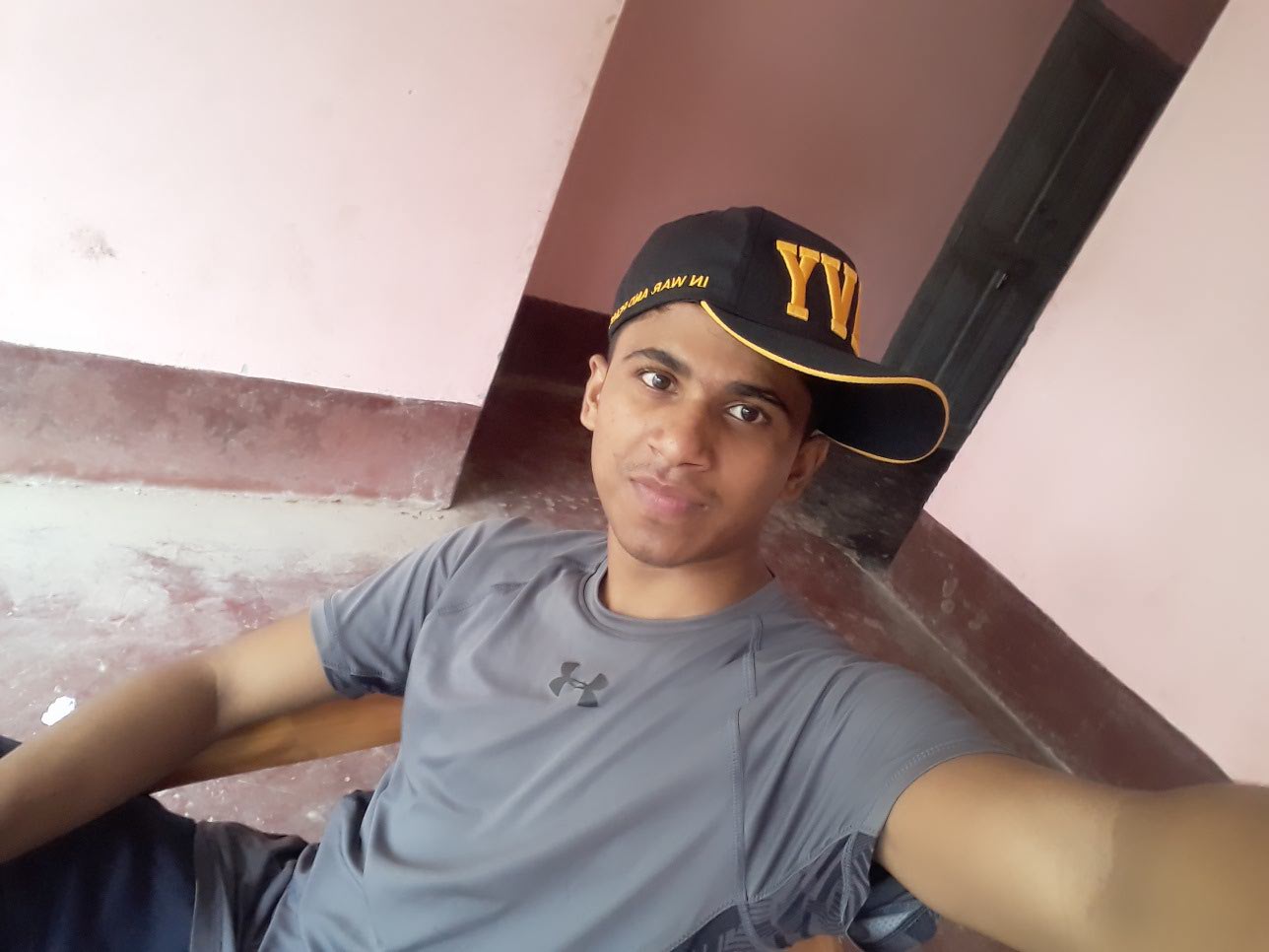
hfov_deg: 73.9
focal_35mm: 23
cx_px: 634
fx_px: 843
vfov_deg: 58.9
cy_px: 476
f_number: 2.2
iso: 100
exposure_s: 1/30
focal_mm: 1.95
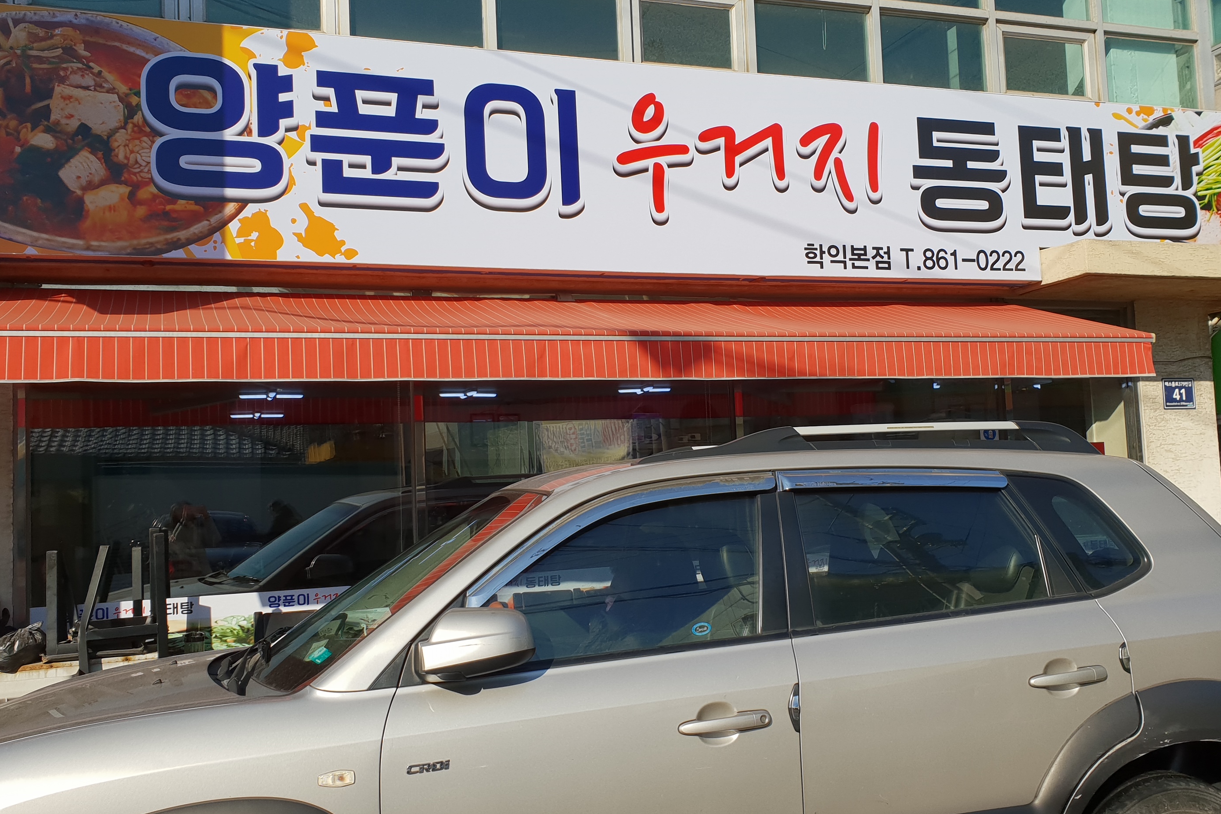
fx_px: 950
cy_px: 404
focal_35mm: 28
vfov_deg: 46.4
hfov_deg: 65.5
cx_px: 627
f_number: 2.4
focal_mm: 4.3
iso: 50
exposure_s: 1/1695
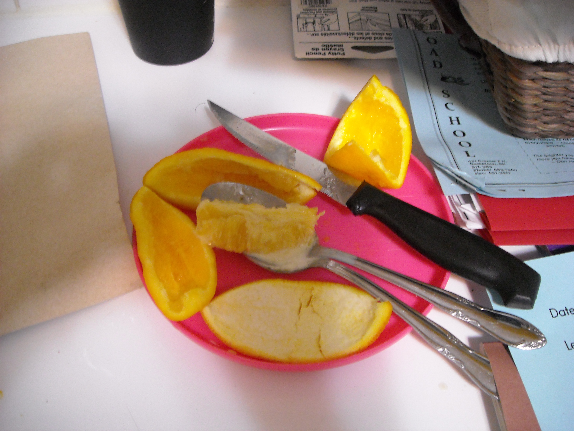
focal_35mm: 35
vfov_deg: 40.7
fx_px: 580
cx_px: 287
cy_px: 216
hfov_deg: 52.6
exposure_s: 1/10
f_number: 2.8
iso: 400
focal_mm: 5.7
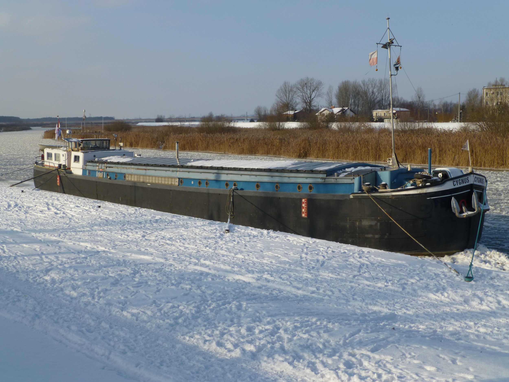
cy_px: 191
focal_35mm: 47
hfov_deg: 40.4
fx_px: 691
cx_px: 254
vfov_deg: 30.9
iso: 100
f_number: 4.2
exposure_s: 1/1000
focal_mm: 8.5
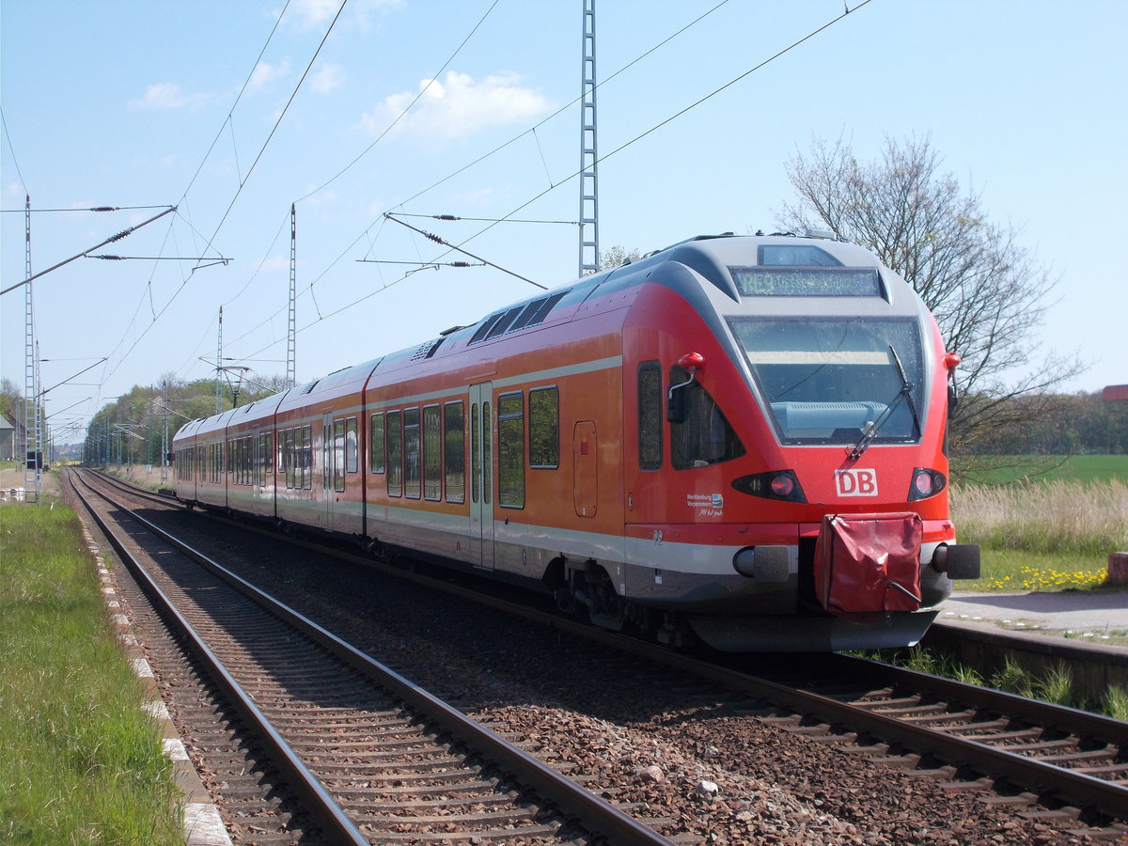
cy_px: 423
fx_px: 2151
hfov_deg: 29.4
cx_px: 564
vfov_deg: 22.3
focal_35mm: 66
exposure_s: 1/320
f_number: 5.3
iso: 80
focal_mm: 11.8
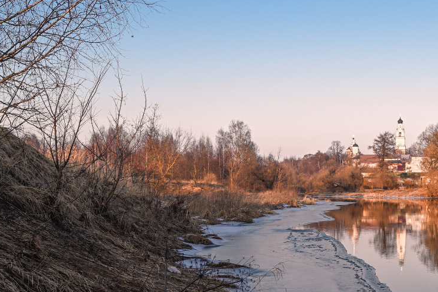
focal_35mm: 57
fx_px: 693
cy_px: 175
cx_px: 409
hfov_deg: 32.9
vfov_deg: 23.7
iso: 80
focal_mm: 30
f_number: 8
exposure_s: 1/60
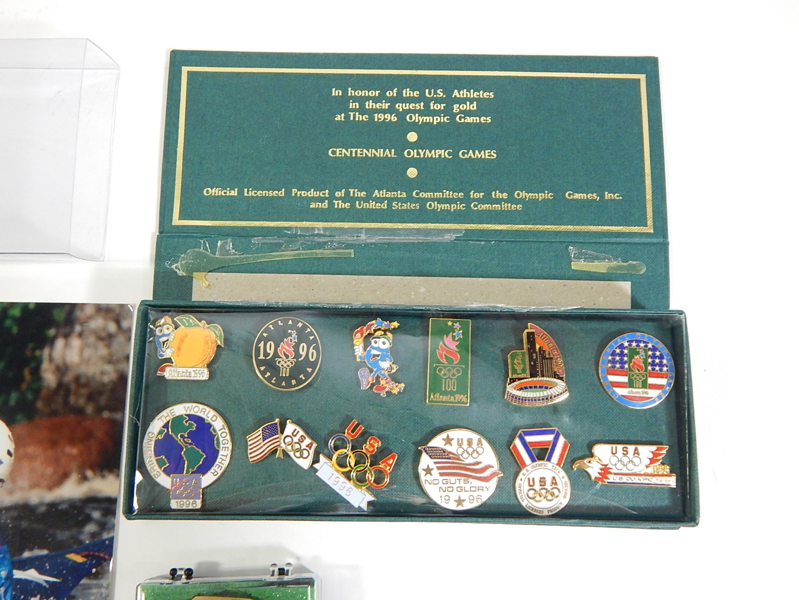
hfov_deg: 58.4
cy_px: 300
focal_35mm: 31
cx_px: 400
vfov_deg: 45.4
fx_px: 716
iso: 320
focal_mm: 5.6
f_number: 3.2
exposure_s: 1/30
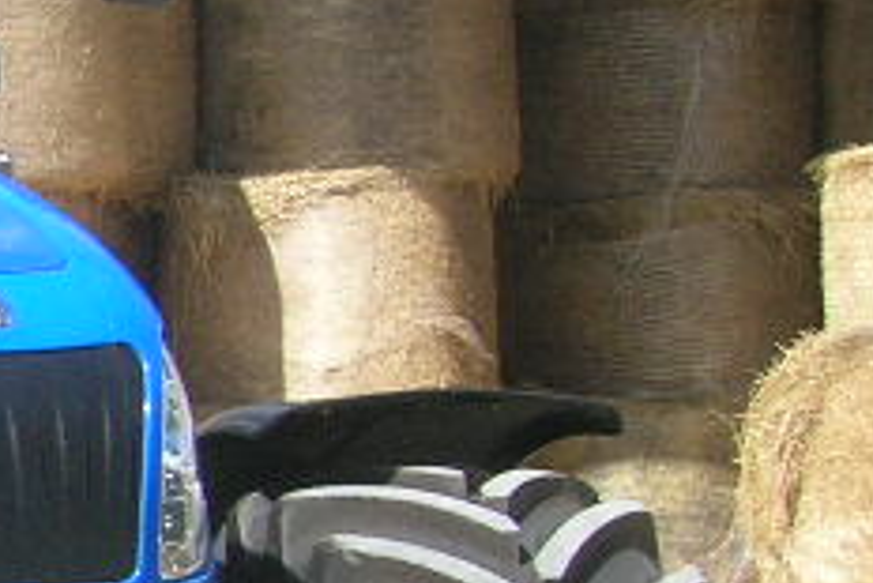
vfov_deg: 8.8
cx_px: -922
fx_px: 3785
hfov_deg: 11.7
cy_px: 530
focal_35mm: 156
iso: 71
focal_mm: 5.7
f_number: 4.9
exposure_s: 1/304
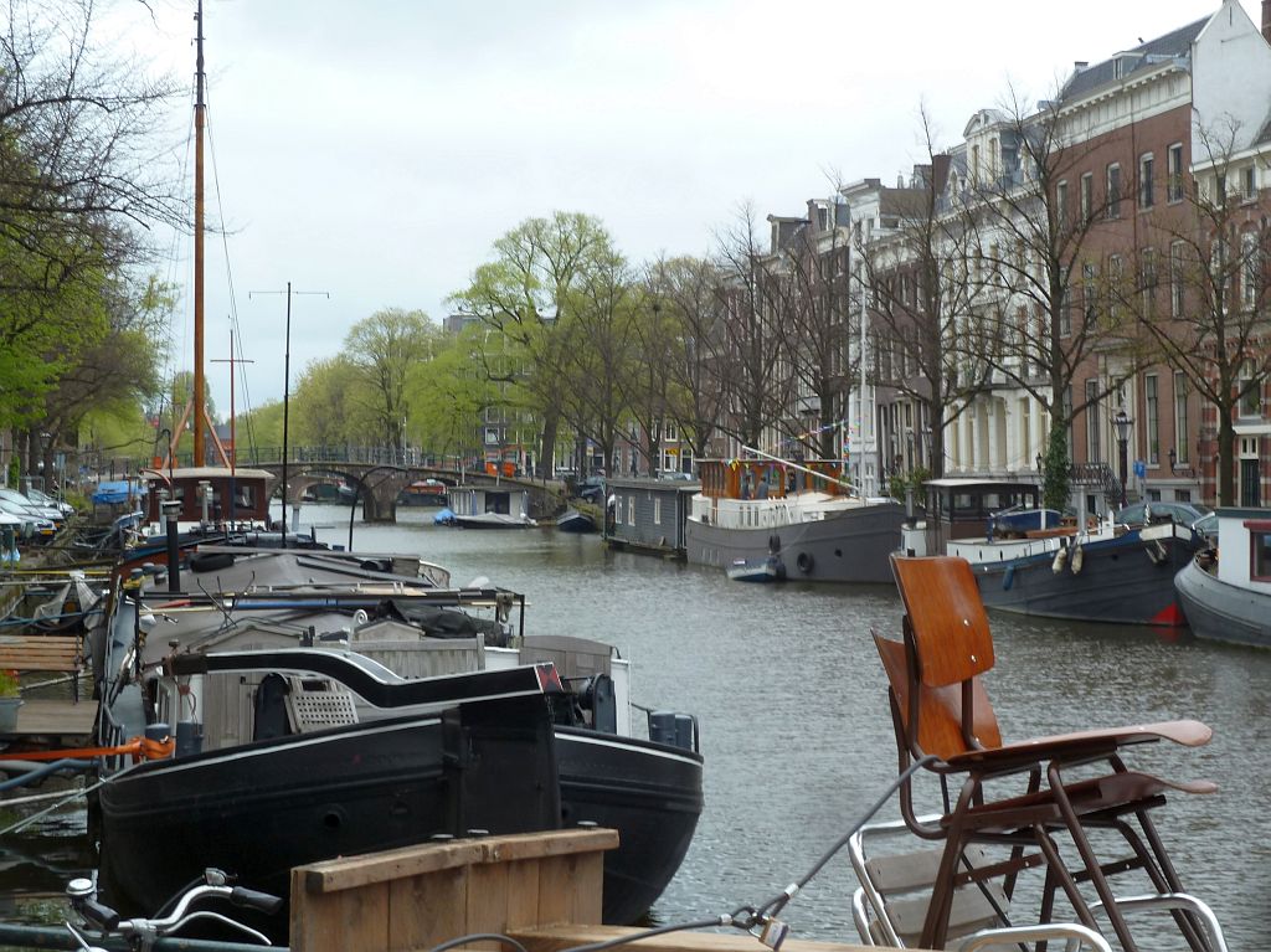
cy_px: 476
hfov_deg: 29.0
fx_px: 2459
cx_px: 636
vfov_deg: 21.9
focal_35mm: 67
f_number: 4.1
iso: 100
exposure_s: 1/40
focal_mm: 11
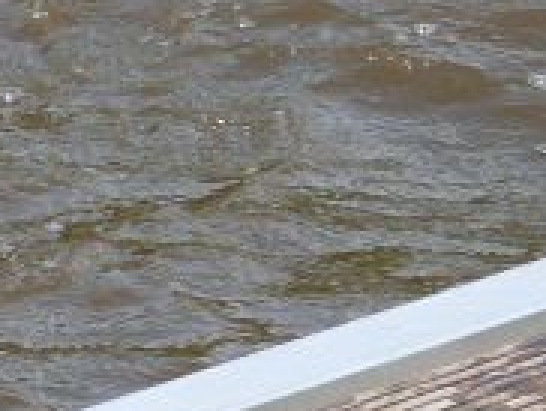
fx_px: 11593
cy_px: -39
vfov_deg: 2.0
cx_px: -432
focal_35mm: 734
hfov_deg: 2.7
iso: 100
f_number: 4.5
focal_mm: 30.1
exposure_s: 1/320
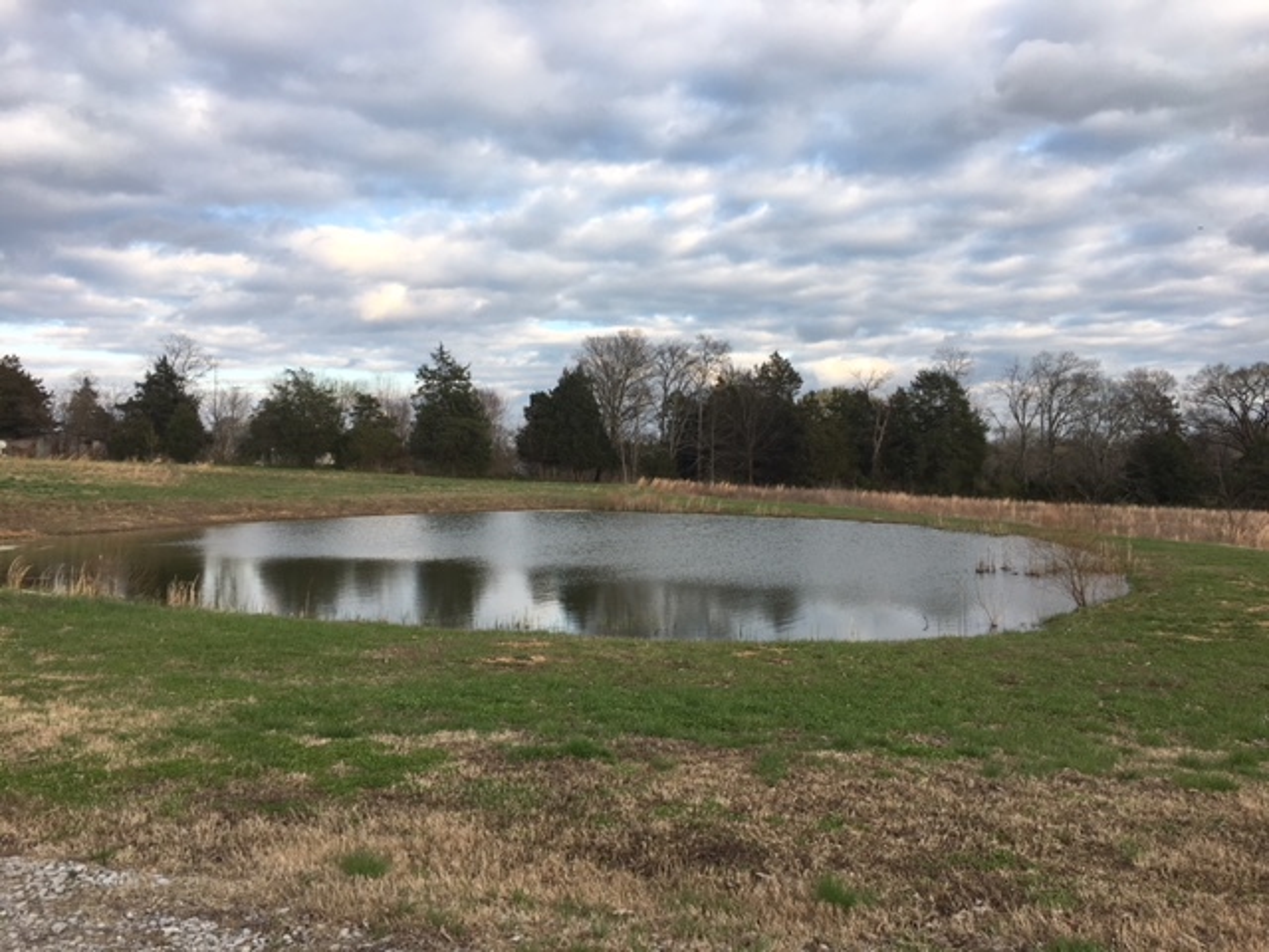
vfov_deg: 48.2
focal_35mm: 29
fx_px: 1063
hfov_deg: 61.7
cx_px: 634
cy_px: 476
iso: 25
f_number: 2.2
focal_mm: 4.15
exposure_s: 1/400
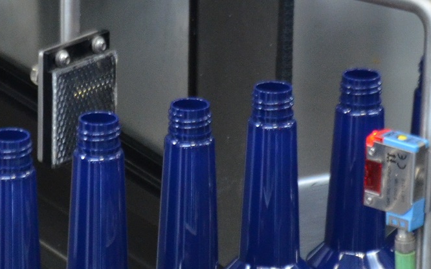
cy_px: 226
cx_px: 205
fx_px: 3535
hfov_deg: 7.0
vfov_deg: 4.4
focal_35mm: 301
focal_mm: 58
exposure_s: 1/20
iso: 1600
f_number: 5
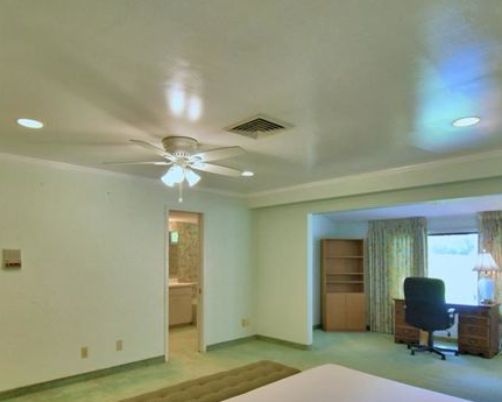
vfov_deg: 60.1
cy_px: 251
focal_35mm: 23
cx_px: 229
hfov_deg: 72.4
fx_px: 342
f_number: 4.5
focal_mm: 10
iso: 400
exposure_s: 1/100
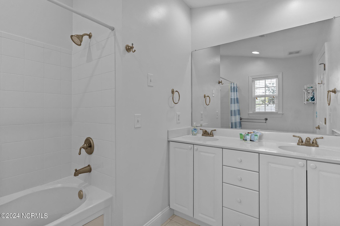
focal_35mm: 17
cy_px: 113
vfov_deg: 70.4
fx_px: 161
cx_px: 170
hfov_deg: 93.3
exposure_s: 1/40
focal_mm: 17
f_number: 6.3
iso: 1000
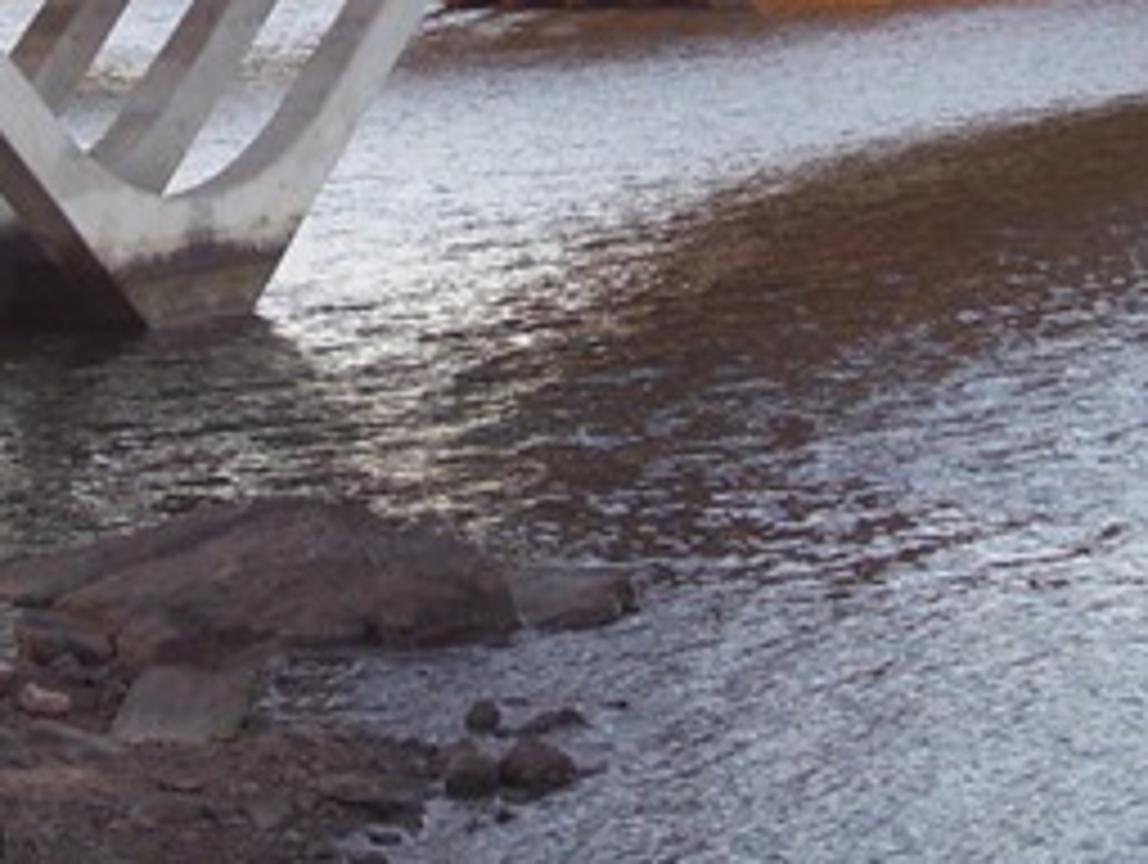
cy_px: -270
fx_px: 5513
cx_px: 428
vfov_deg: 8.8
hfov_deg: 11.9
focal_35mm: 166
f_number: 3.4
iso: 80
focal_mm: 8.6
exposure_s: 1/60
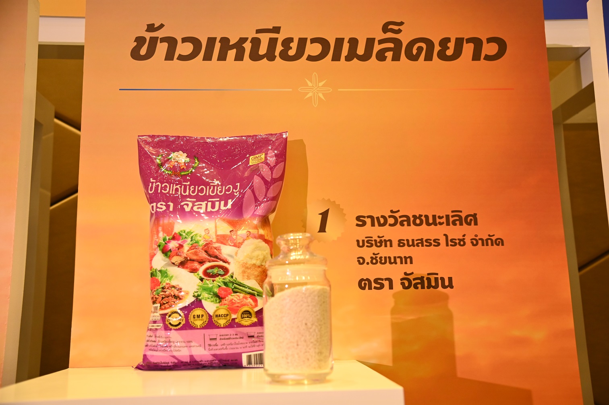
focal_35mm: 38
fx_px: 642
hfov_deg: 50.7
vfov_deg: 35.0
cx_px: 304
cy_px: 202
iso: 2200
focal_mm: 38
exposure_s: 1/200
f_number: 4
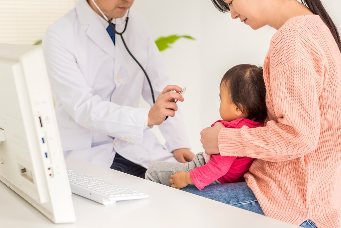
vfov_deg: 23.4
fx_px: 550
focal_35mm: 58
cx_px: 170
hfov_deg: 34.5
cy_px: 114
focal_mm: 58
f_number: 2.8
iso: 100
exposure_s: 1/250
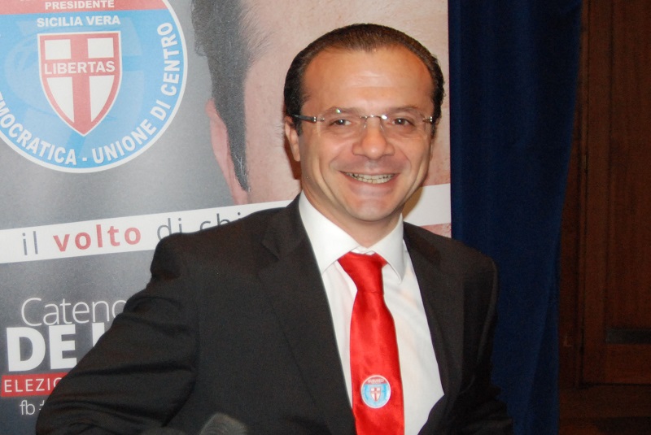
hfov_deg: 53.1
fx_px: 652
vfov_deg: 36.9
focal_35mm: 36
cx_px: 326
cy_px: 218
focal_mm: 24
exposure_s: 1/200
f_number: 3.5
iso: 1000
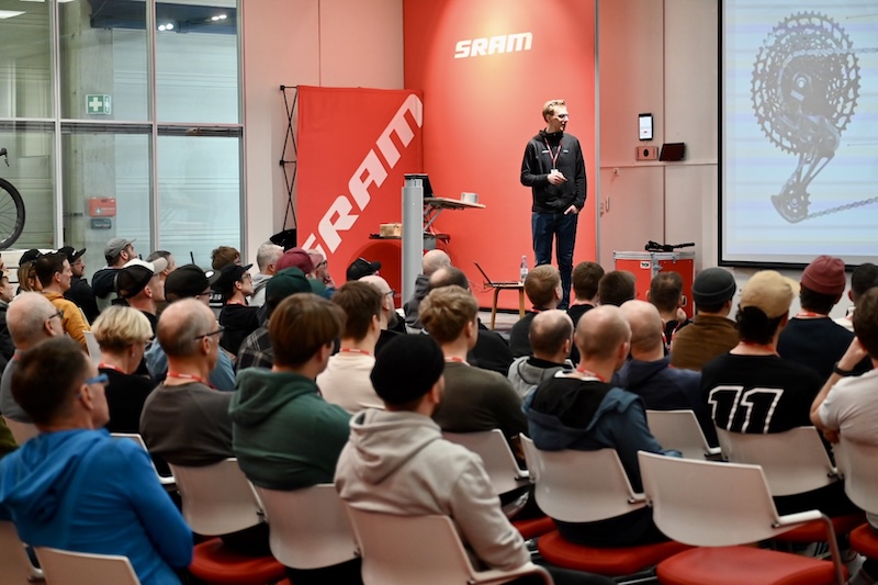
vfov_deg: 19.4
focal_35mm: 70
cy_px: 292
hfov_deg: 28.8
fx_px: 1707
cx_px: 439
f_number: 4.5
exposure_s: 1/125
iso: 2500
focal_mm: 70
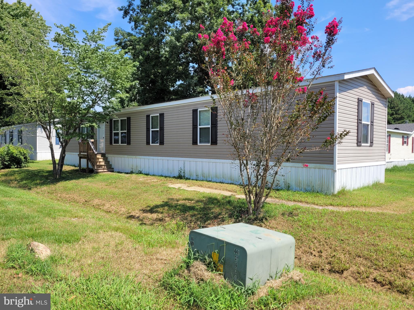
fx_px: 311
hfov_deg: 67.3
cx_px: 207
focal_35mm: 26
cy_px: 155
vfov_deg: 53.1
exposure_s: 1/1576
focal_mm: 5.4
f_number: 1.8
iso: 40
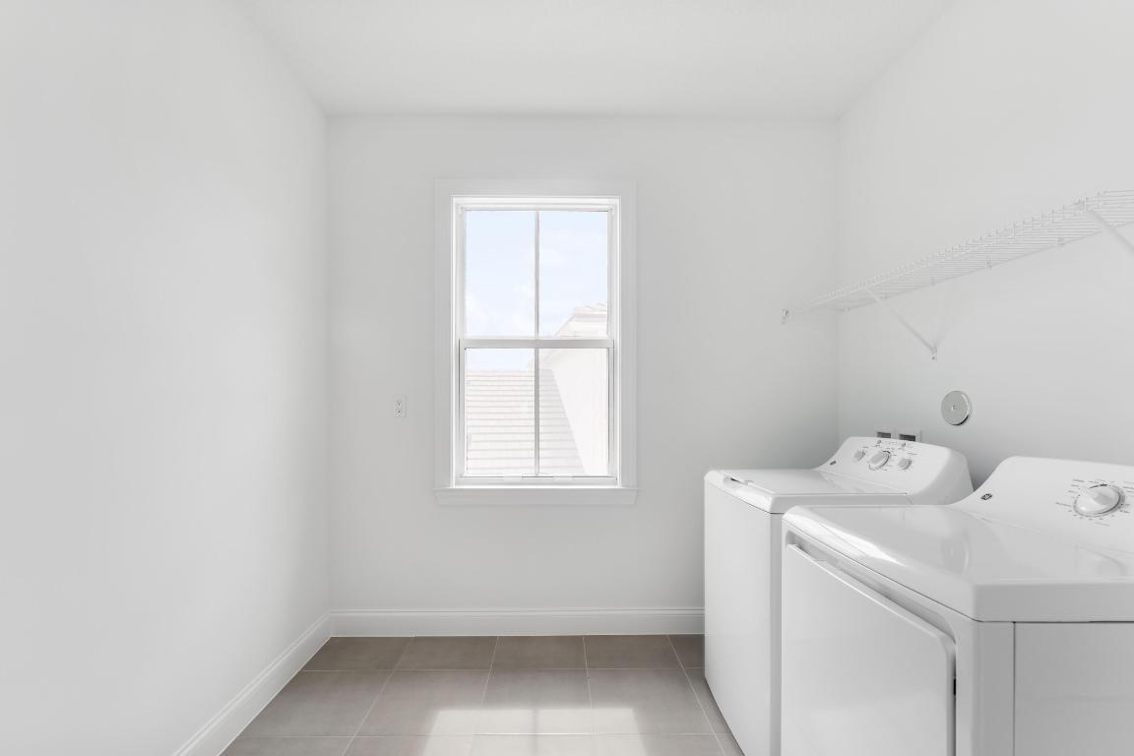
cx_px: 567
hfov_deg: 104.3
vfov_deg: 81.2
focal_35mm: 14
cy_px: 378
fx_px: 441
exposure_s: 1/20
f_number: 8
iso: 160
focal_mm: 14
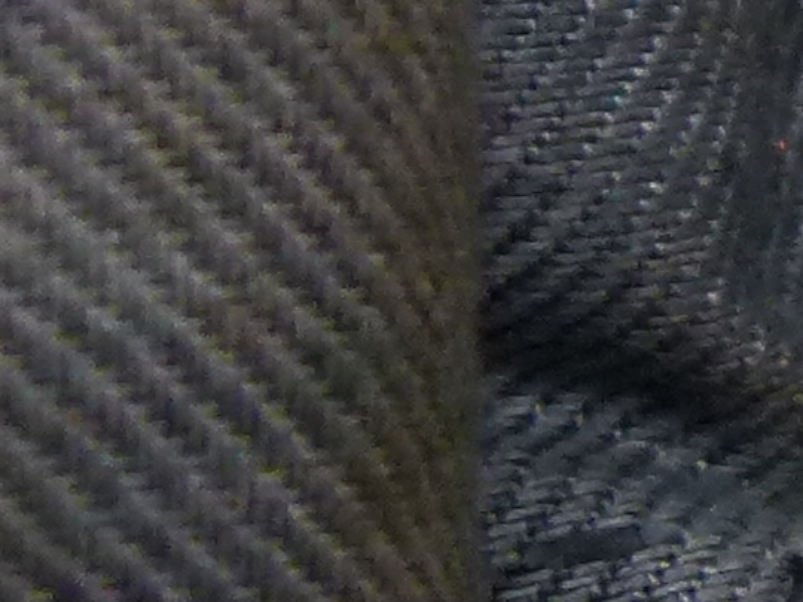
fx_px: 6124
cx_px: 2260
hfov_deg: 6.9
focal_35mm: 264
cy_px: -71
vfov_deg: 5.6
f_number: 3
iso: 250
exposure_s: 1/60
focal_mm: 5.9
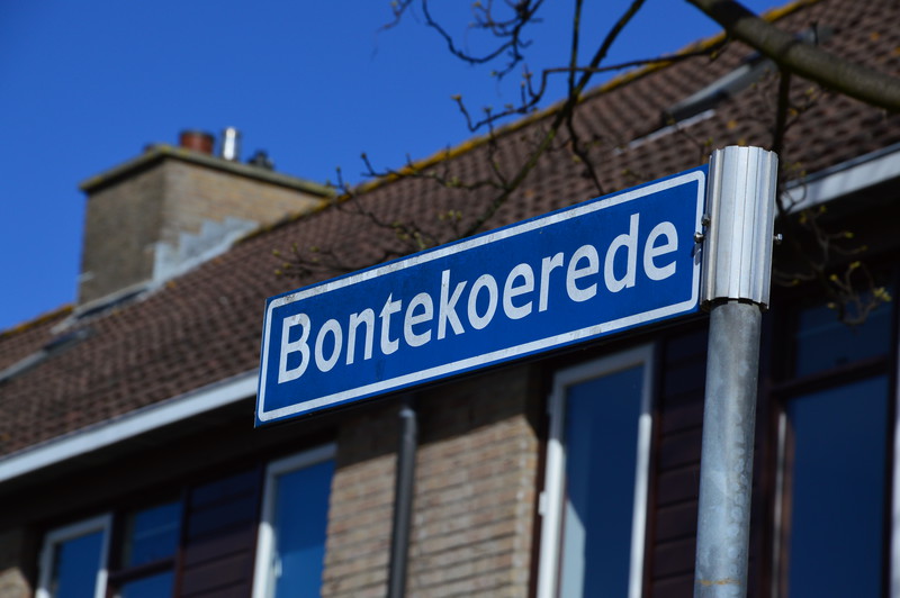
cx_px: 450
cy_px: 299
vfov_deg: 8.7
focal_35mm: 158
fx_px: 3934
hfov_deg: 13.1
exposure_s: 1/800
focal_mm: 105
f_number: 8
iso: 200
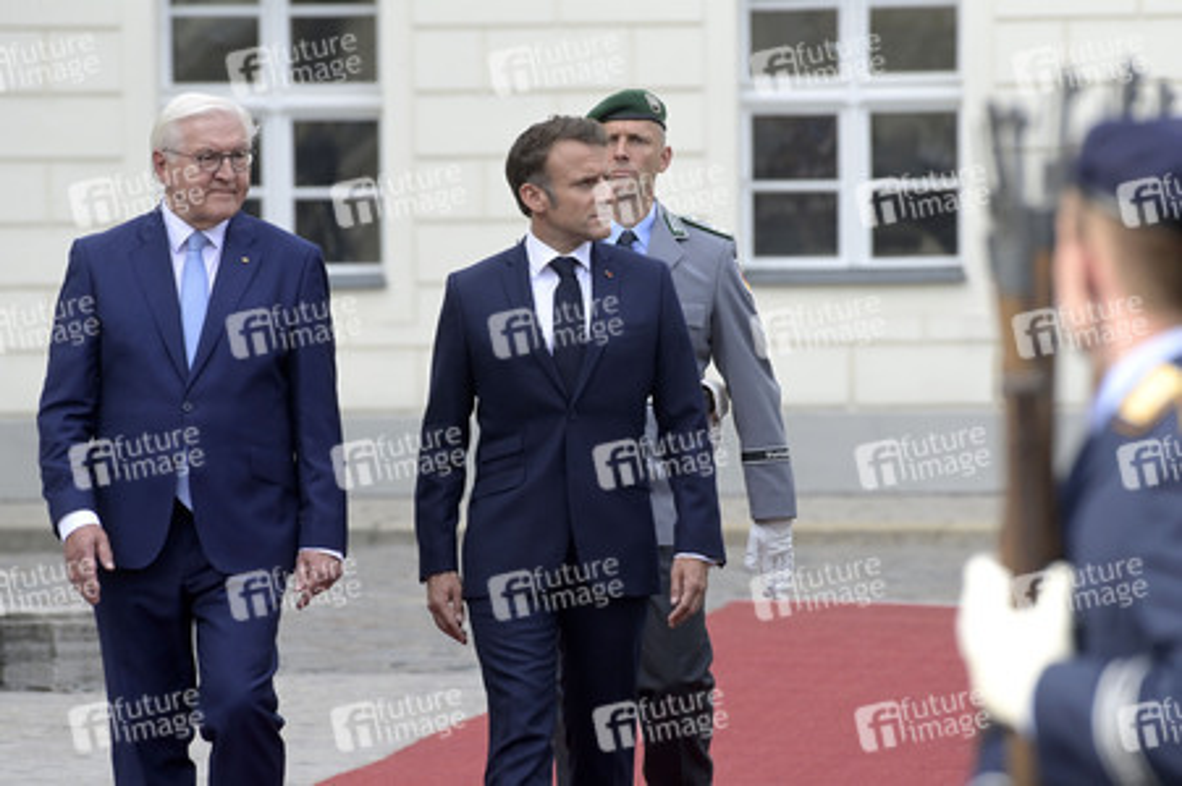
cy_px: 393
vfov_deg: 3.0
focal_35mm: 460
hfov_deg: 4.5
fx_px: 15092
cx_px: 591
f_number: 11
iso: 2500
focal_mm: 460
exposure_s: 1/1250
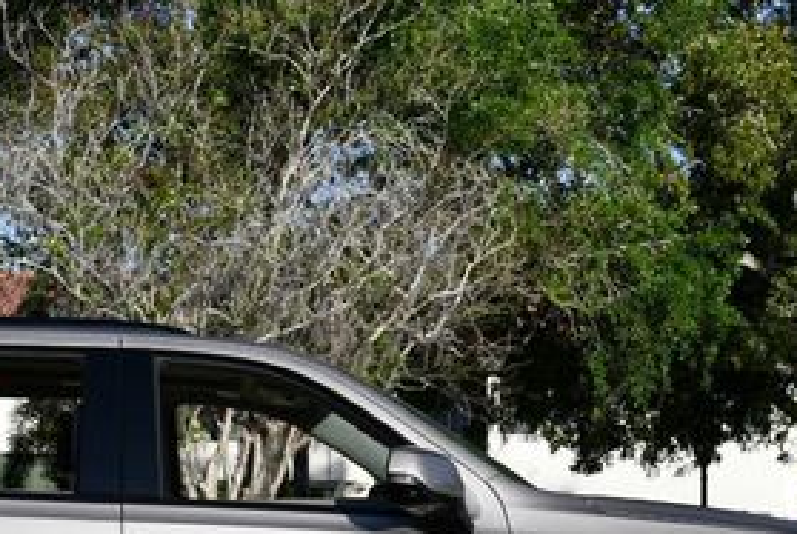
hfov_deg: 18.4
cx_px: 149
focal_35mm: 110
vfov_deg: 12.4
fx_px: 2439
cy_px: 425
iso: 100
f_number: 8
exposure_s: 1/250
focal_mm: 24
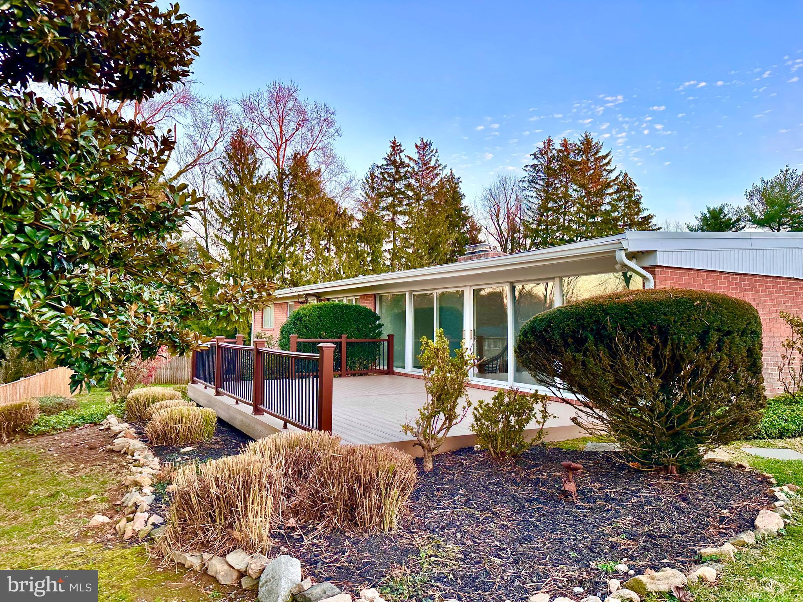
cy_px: 301
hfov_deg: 71.6
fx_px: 557
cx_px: 402
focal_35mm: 24
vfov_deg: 56.8
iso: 64
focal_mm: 6.86
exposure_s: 1/129
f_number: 1.78
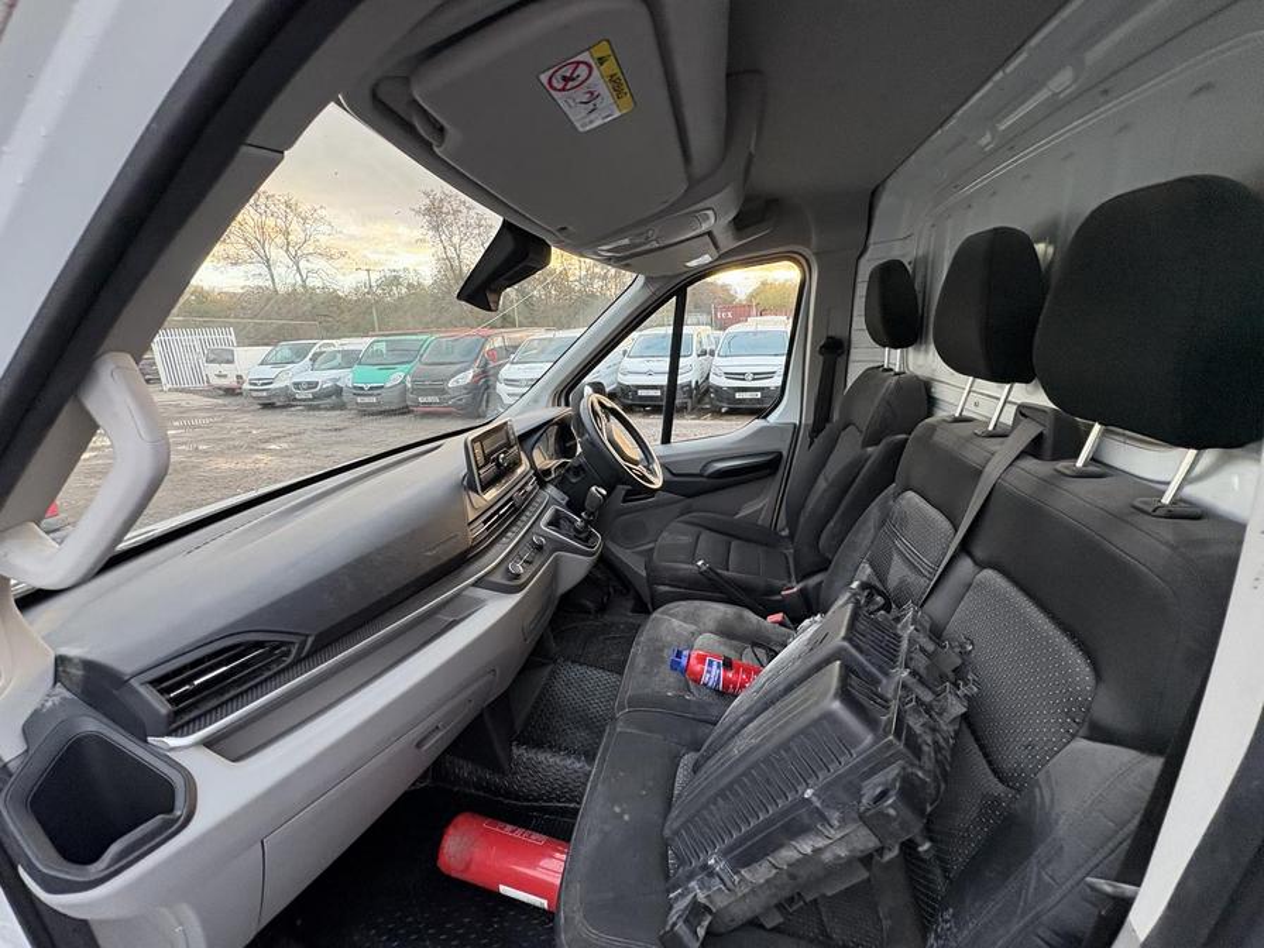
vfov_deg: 85.7
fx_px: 511
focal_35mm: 14
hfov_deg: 102.1
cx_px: 632
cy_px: 474
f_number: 2.2
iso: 250
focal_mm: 2.22
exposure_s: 1/60
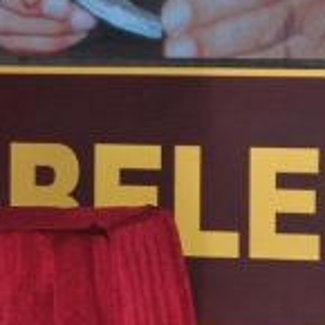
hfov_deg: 4.1
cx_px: -287
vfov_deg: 4.2
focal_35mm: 422
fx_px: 4481
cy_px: 174
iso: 250
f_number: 5
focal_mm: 75
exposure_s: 1/60
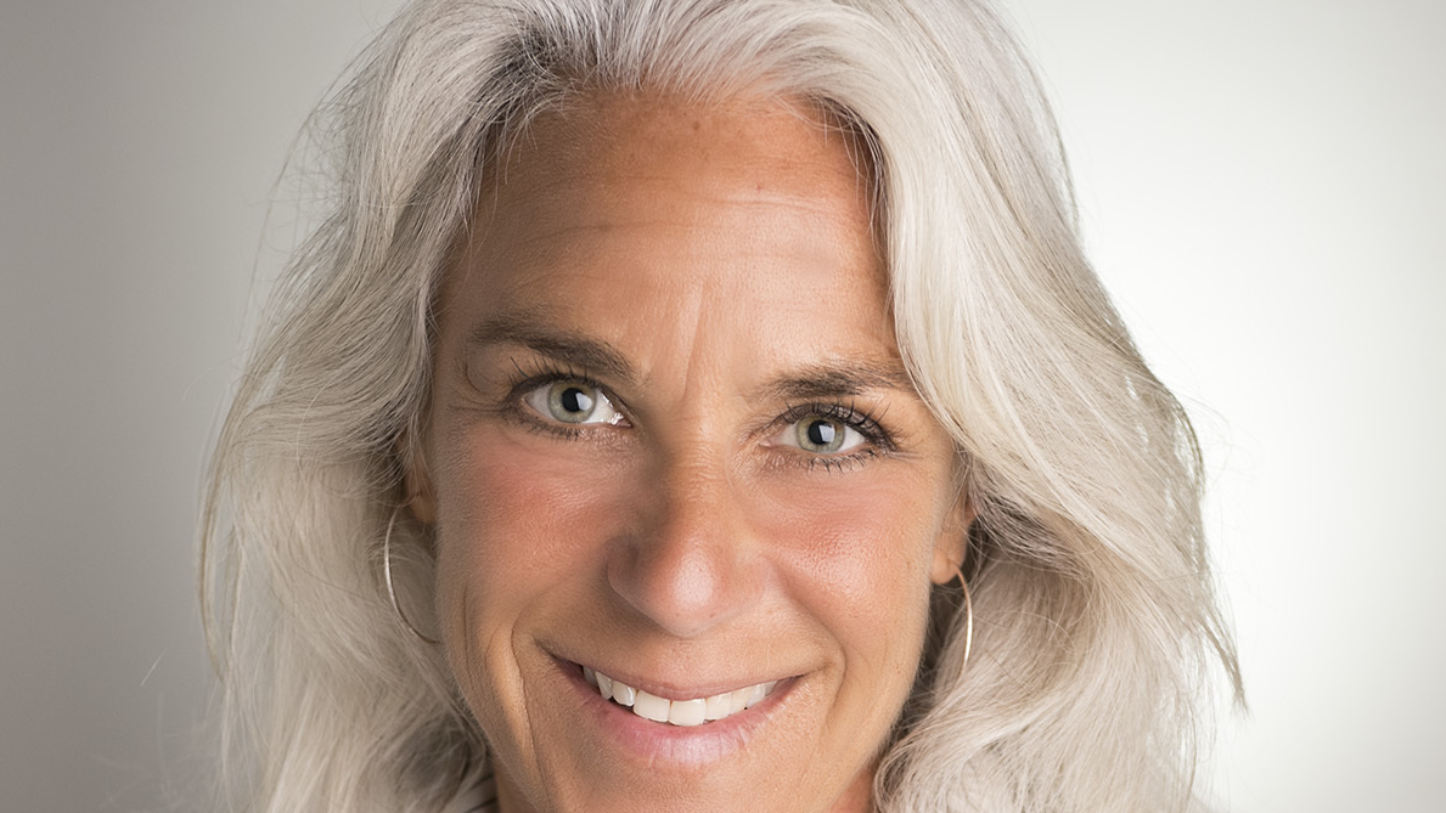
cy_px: 836
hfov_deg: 19.3
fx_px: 4256
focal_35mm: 111
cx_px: 725
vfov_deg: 10.8
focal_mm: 70
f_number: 5.6
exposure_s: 1/80
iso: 400
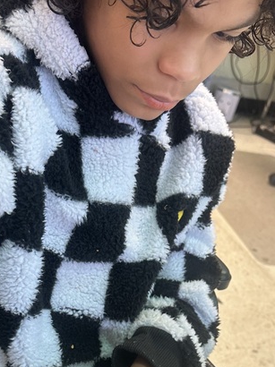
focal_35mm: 60
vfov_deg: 29.9
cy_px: 372
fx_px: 636
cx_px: 133
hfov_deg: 24.4
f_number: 1.78
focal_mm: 6.86
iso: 100
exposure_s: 1/62
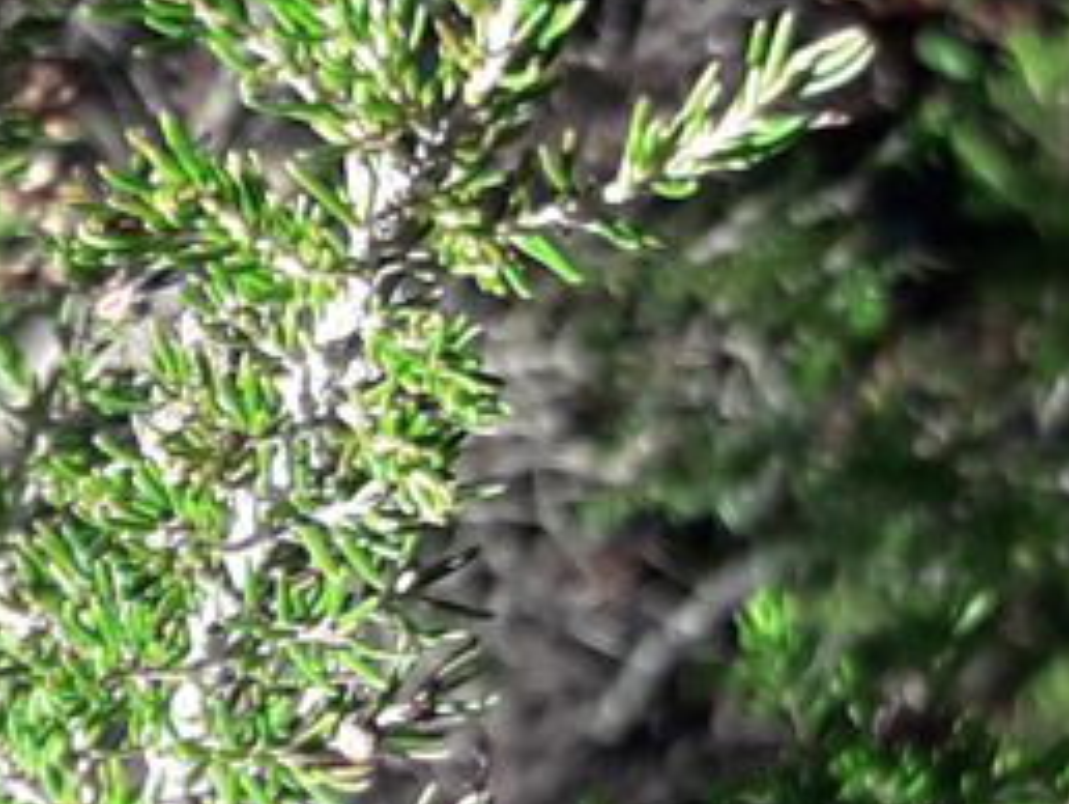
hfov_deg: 47.7
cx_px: 460
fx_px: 1206
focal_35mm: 39
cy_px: 265
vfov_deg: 36.5
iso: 40
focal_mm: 3.7
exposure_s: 1/420
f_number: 1.9
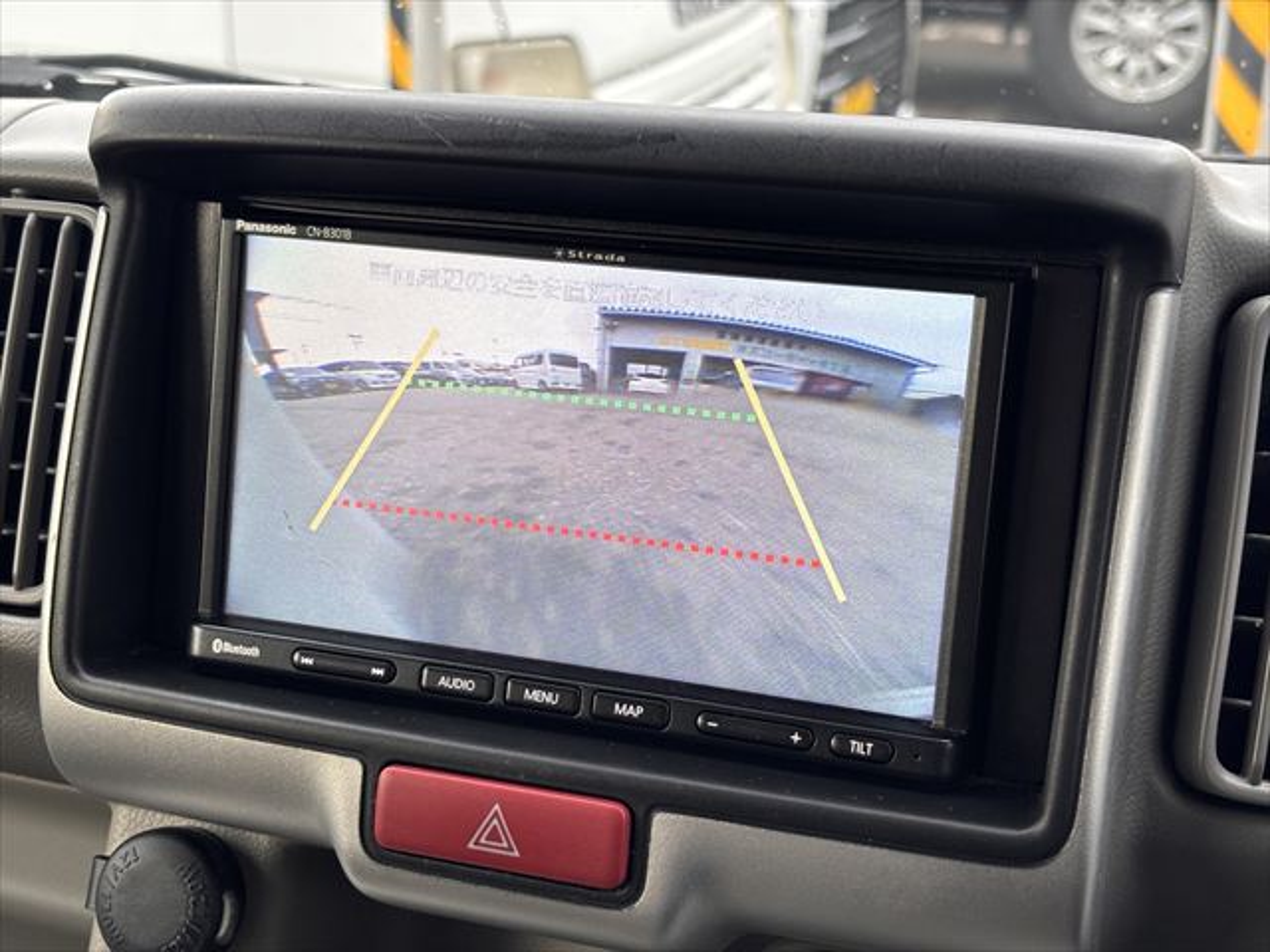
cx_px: 635
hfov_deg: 36.8
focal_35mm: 52
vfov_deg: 28.0
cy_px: 476
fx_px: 1908
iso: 50
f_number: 1.6
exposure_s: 1/77
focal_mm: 5.96
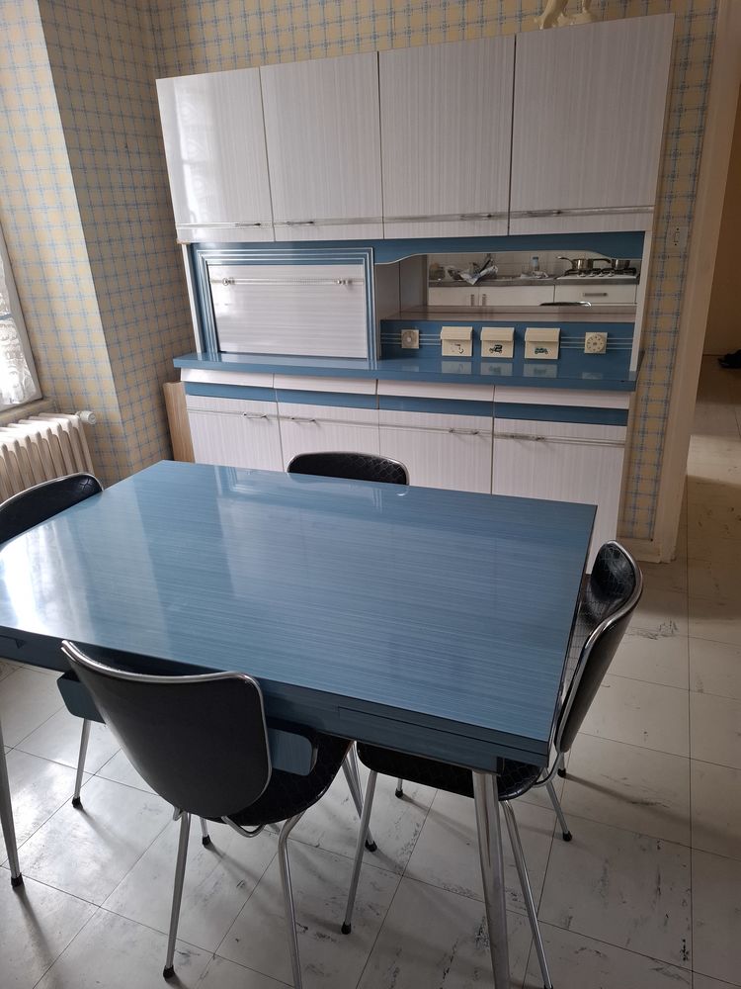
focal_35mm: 23
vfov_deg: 73.9
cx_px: 370
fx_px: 656
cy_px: 494
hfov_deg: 58.9
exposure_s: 1/100
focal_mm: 5.54
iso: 250
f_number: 1.8
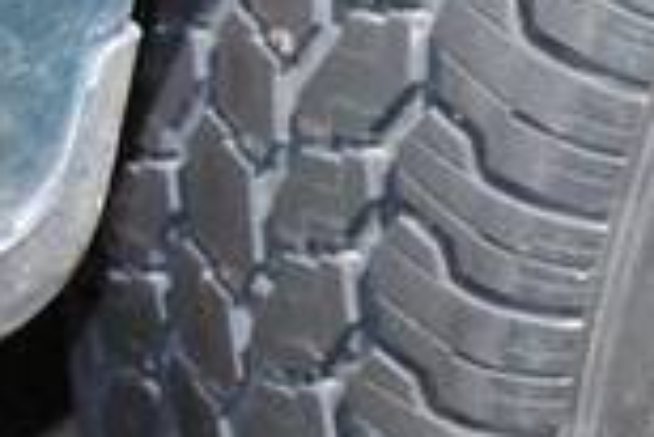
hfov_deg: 10.6
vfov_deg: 7.2
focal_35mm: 189
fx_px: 3437
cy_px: -25
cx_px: 900
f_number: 4.5
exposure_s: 1/200
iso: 100
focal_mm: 24
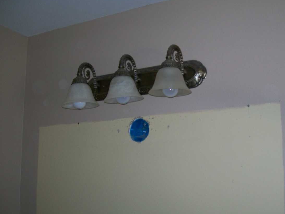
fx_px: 362
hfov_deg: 42.7
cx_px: 174
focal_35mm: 44
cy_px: 123
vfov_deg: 32.8
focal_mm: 6
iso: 80
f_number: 2.7
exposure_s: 1/30
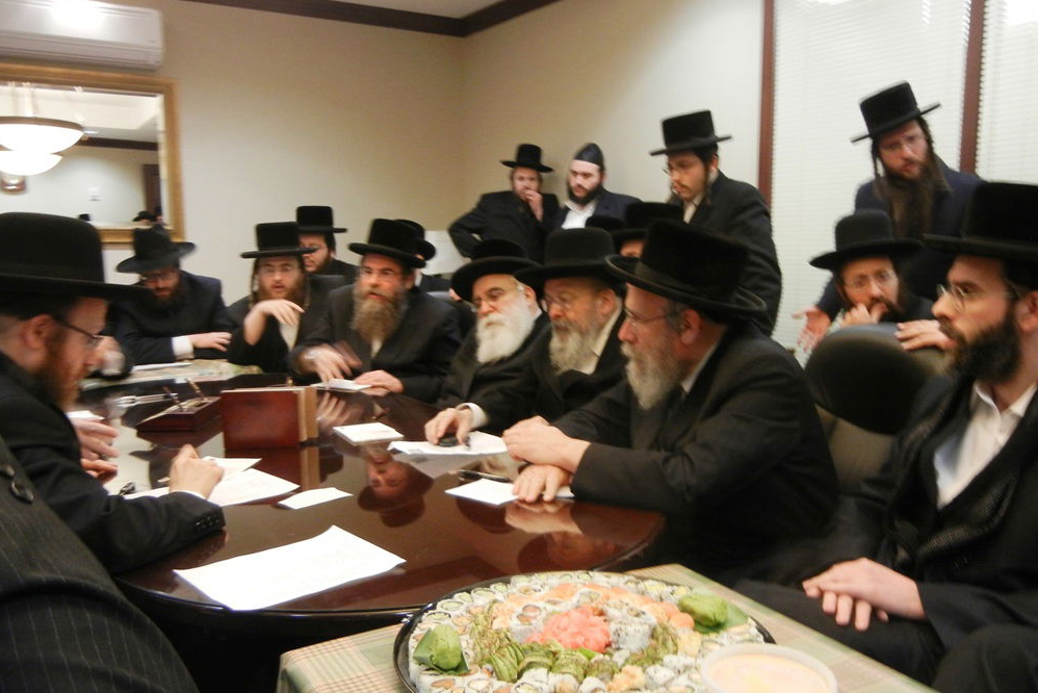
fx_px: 923
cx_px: 527
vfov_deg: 41.1
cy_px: 360
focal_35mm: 32
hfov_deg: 58.7
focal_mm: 5.4
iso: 400
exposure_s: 1/11.4
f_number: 3.5
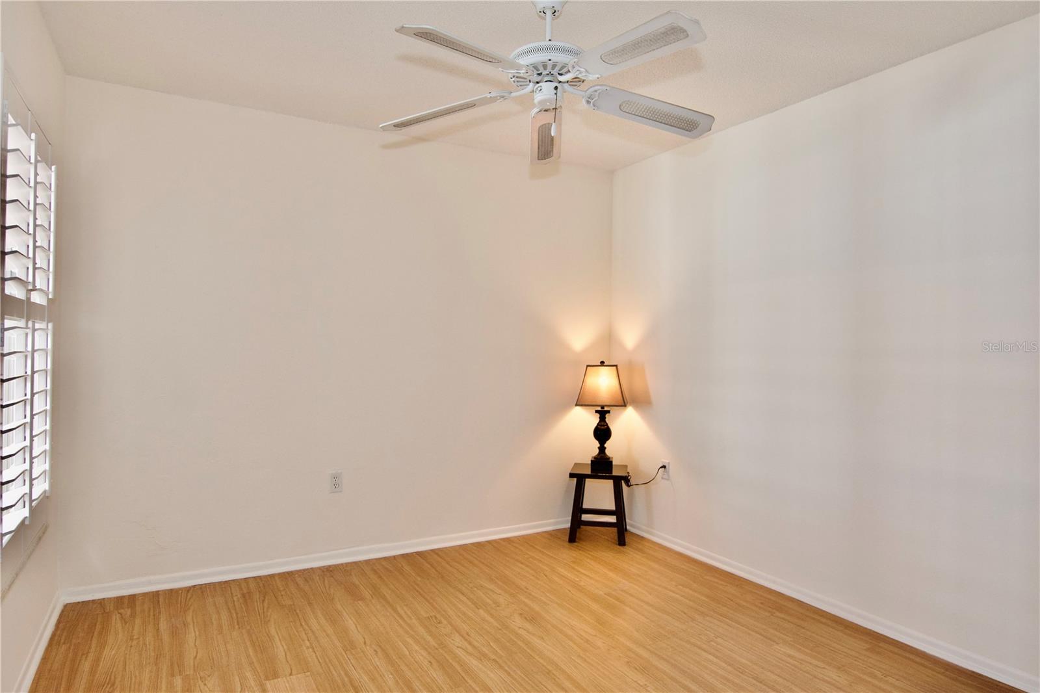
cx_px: 520
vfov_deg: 59.5
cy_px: 346
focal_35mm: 21
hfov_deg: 81.2
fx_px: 607
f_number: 4
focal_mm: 14
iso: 900
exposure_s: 1/60
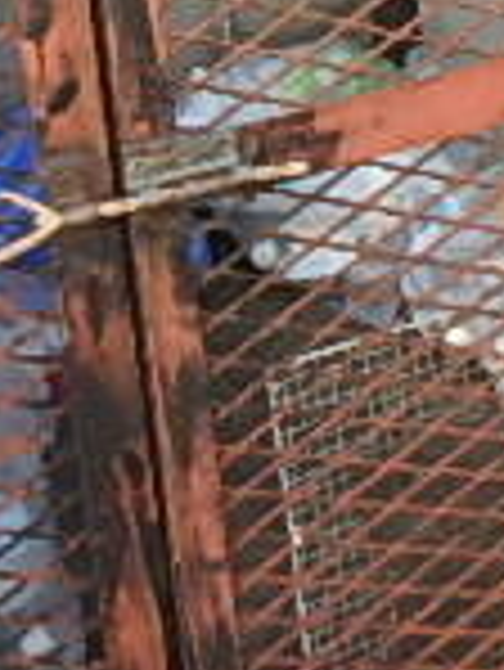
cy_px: -157
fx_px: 1745
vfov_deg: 20.2
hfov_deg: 16.4
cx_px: 207
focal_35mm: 90
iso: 160
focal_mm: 3.7
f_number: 3.5
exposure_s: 1/60
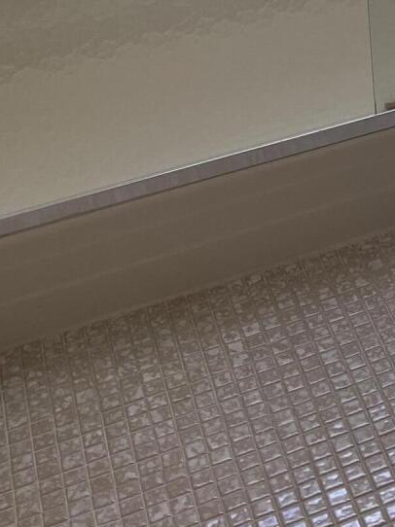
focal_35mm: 96
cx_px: 705
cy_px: -381
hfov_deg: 13.8
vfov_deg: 17.2
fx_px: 1462
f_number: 1.8
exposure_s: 1/161
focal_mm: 4.25
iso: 32
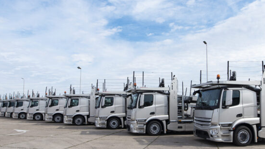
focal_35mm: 26
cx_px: 148
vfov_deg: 43.9
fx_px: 183
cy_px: 95
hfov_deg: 71.7
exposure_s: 1/640
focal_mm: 20
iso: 320
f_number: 11
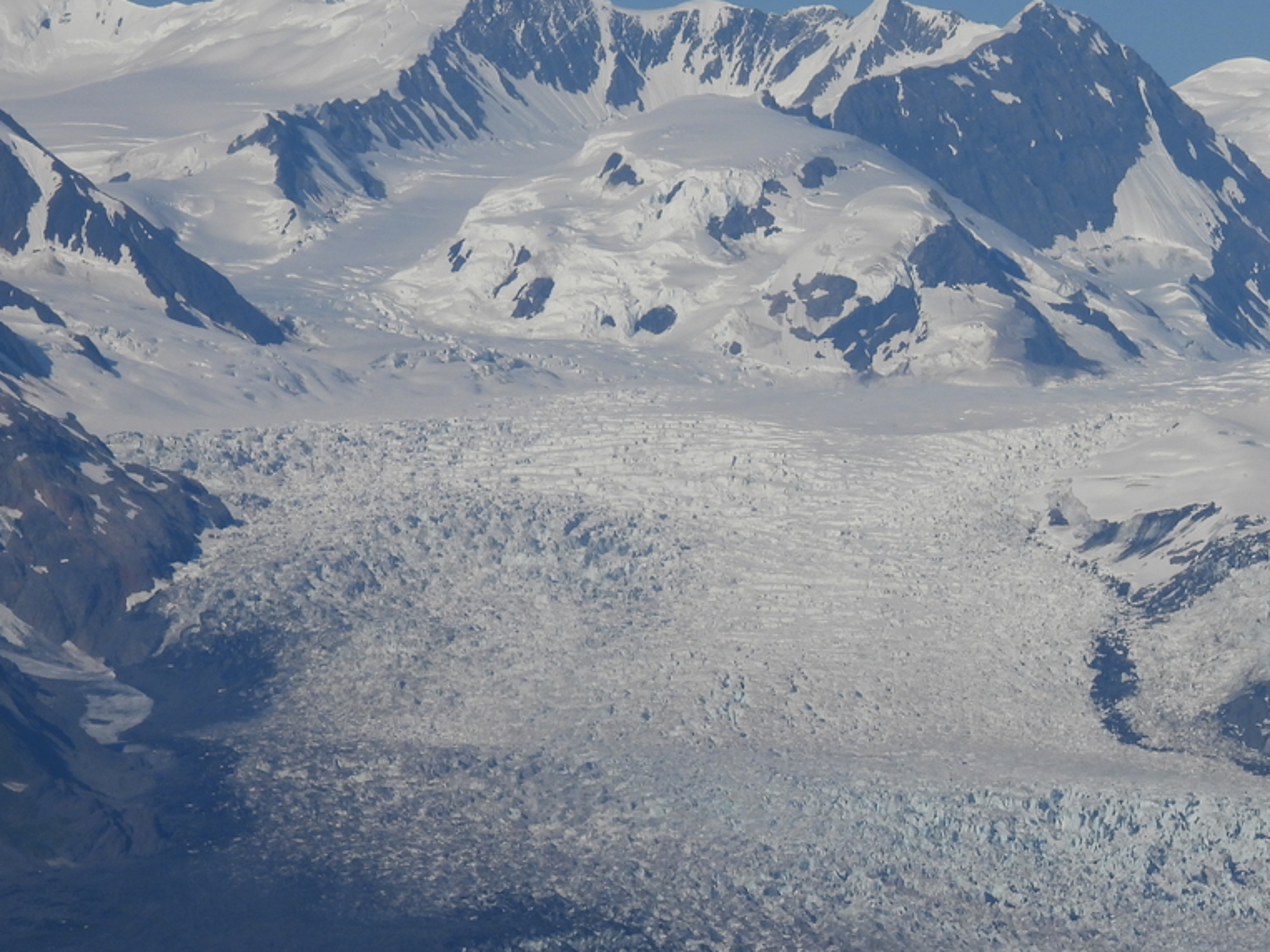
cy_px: 617
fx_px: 15994
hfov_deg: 4.5
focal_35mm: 436
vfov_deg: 3.4
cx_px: 955
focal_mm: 46.4
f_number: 5
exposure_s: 1/2000
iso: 100
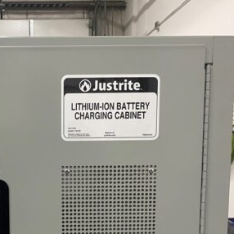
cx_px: 41
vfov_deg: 36.9
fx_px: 344
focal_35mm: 45
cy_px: 165
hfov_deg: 36.1
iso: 250
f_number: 1.8
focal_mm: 4.25
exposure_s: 1/60
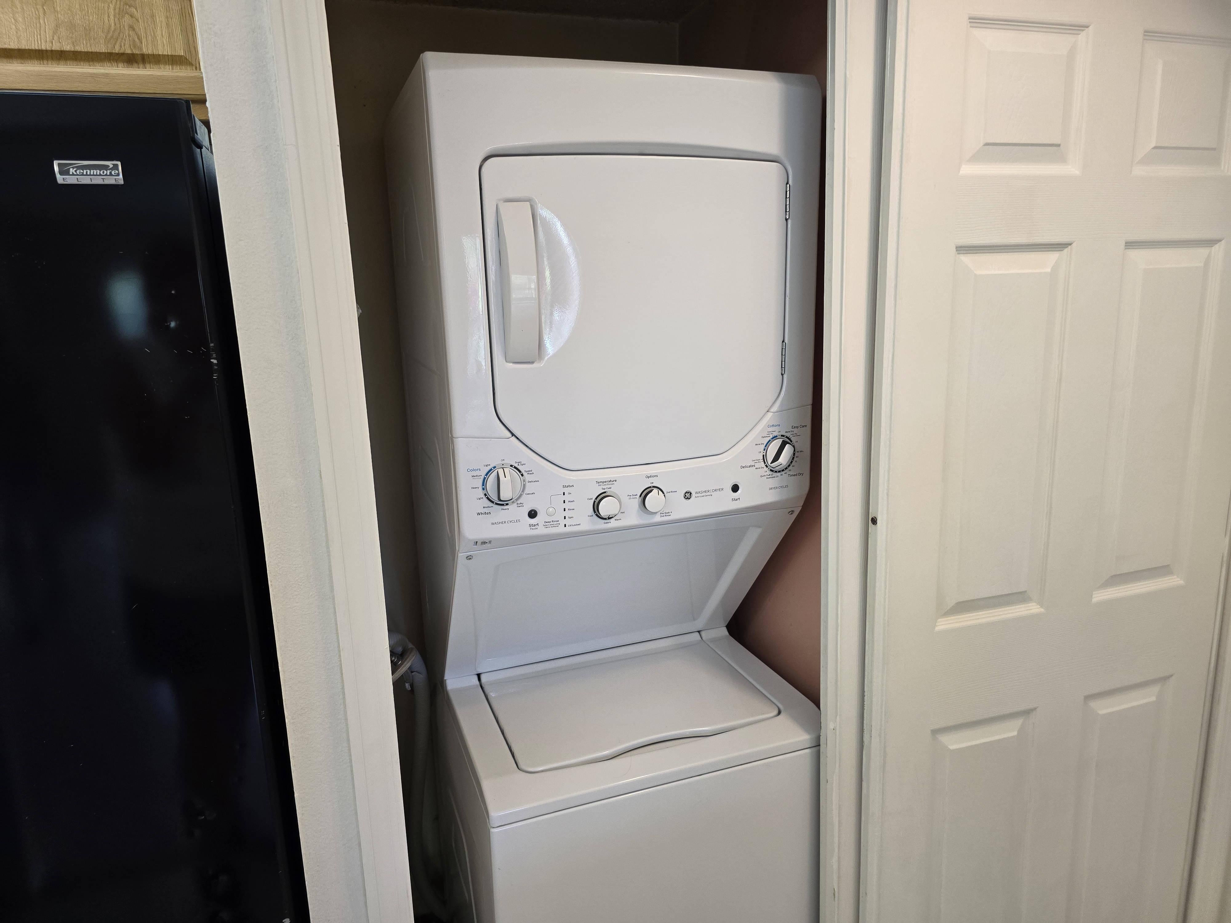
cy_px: 462
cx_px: 616
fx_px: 818
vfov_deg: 58.9
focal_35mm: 23
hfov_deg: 73.9
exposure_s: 1/120
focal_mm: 6.3
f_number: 1.7
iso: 200
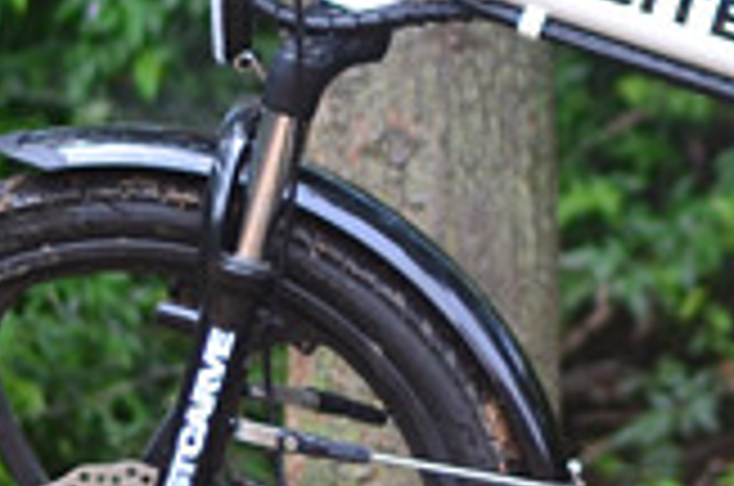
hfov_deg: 5.5
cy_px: -101
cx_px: 1135
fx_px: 7509
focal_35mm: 369
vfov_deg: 3.7
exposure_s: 1/1000
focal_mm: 50
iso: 200
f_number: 2
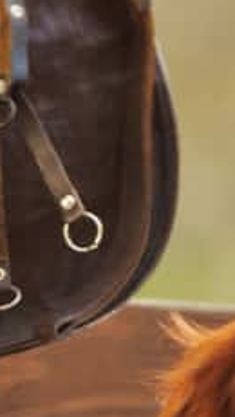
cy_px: 564
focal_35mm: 836
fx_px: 9258
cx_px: -12
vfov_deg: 2.6
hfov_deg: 1.5
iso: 200
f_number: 2.8
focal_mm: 185
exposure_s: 1/800
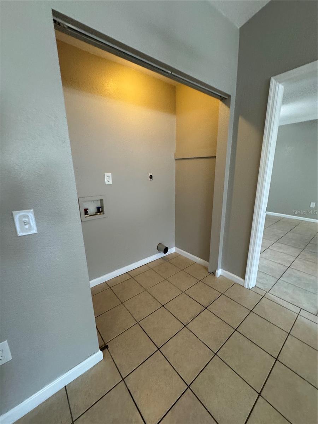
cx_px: 159
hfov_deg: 85.7
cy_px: 212
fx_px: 171
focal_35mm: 14
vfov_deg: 102.1
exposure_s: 1/70
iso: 320
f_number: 2.2
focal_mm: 2.22
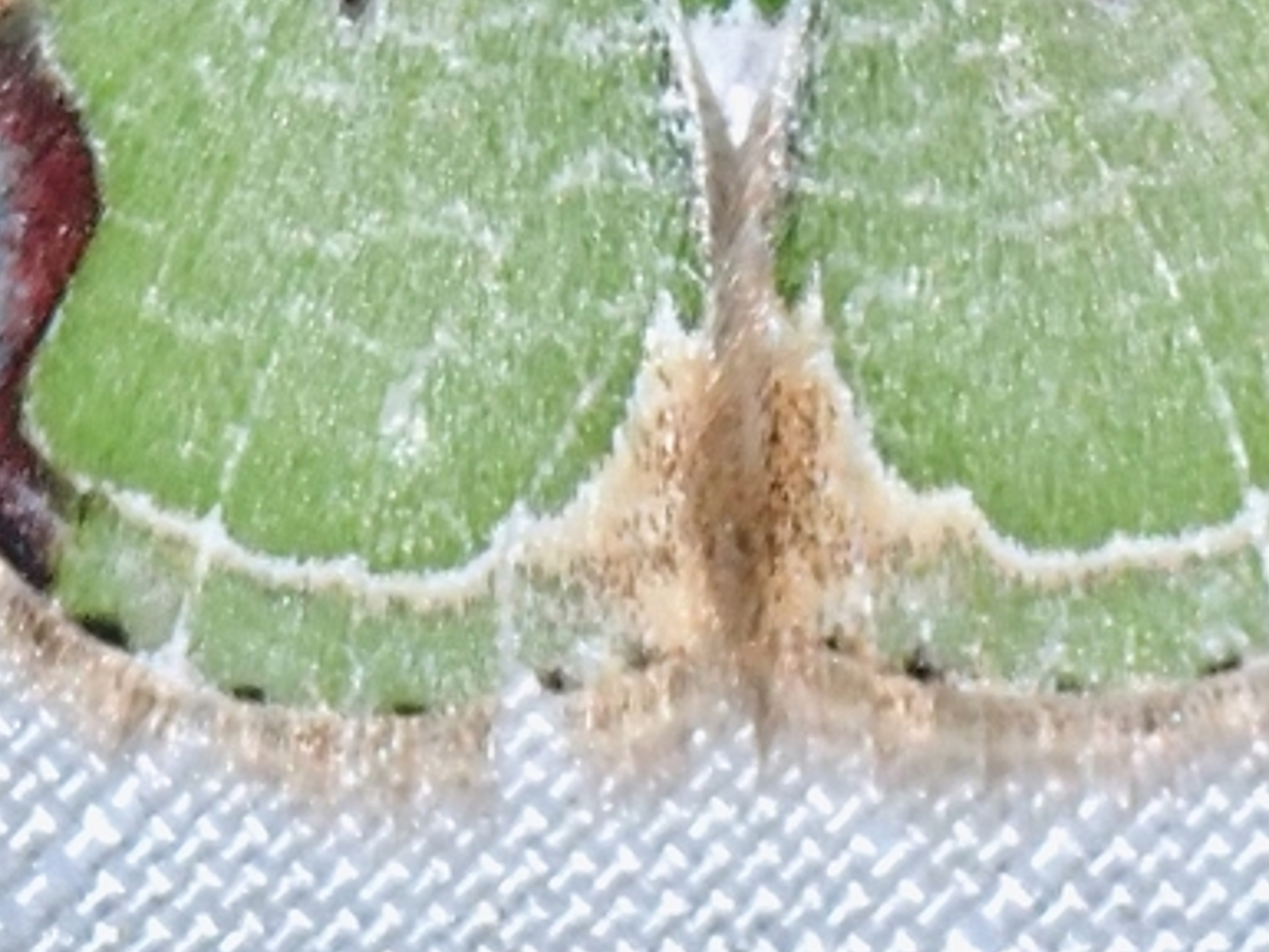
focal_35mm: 296
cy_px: -193
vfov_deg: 5.0
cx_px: 686
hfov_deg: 6.7
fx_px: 10855
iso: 200
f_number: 6.3
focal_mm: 18
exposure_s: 1/200
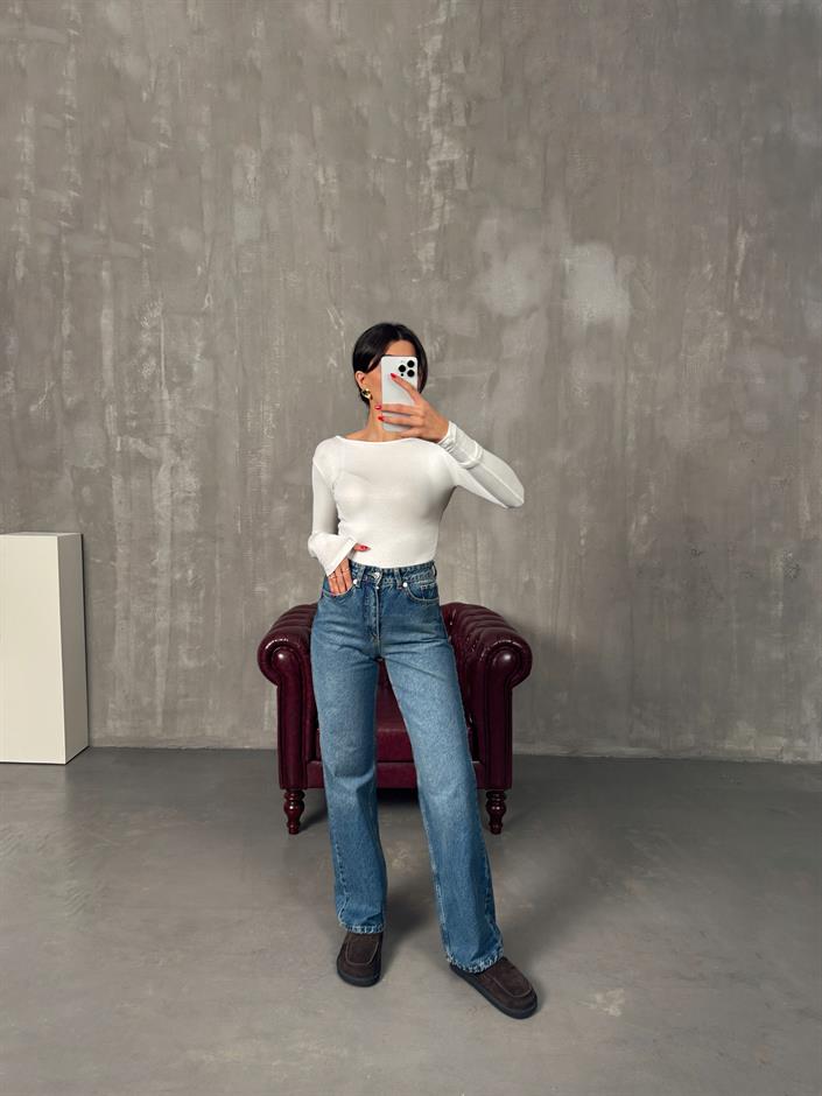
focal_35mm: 24
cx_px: 411
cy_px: 548
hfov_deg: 56.8
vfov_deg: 71.6
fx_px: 760
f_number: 1.78
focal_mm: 6.76
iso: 200
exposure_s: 1/121
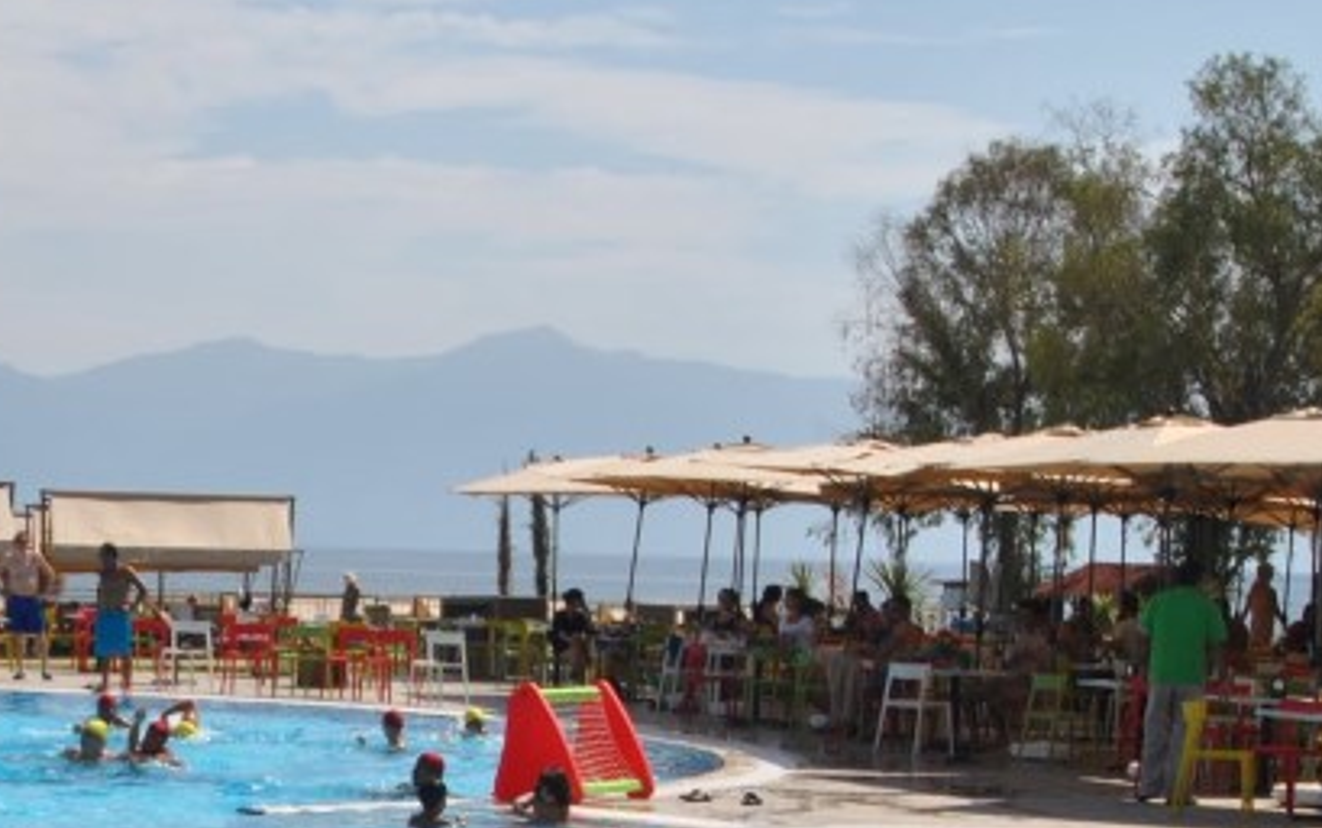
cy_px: 986
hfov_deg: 19.6
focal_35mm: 103
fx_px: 3712
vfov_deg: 12.4
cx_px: -5
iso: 100
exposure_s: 1/320
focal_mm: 24
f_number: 9
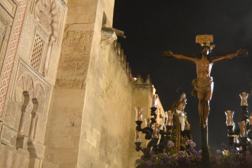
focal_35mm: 52
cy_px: 77
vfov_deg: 26.0
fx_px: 364
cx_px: 206
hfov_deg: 36.7
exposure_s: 1/200
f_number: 3.5
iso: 12800
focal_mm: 29
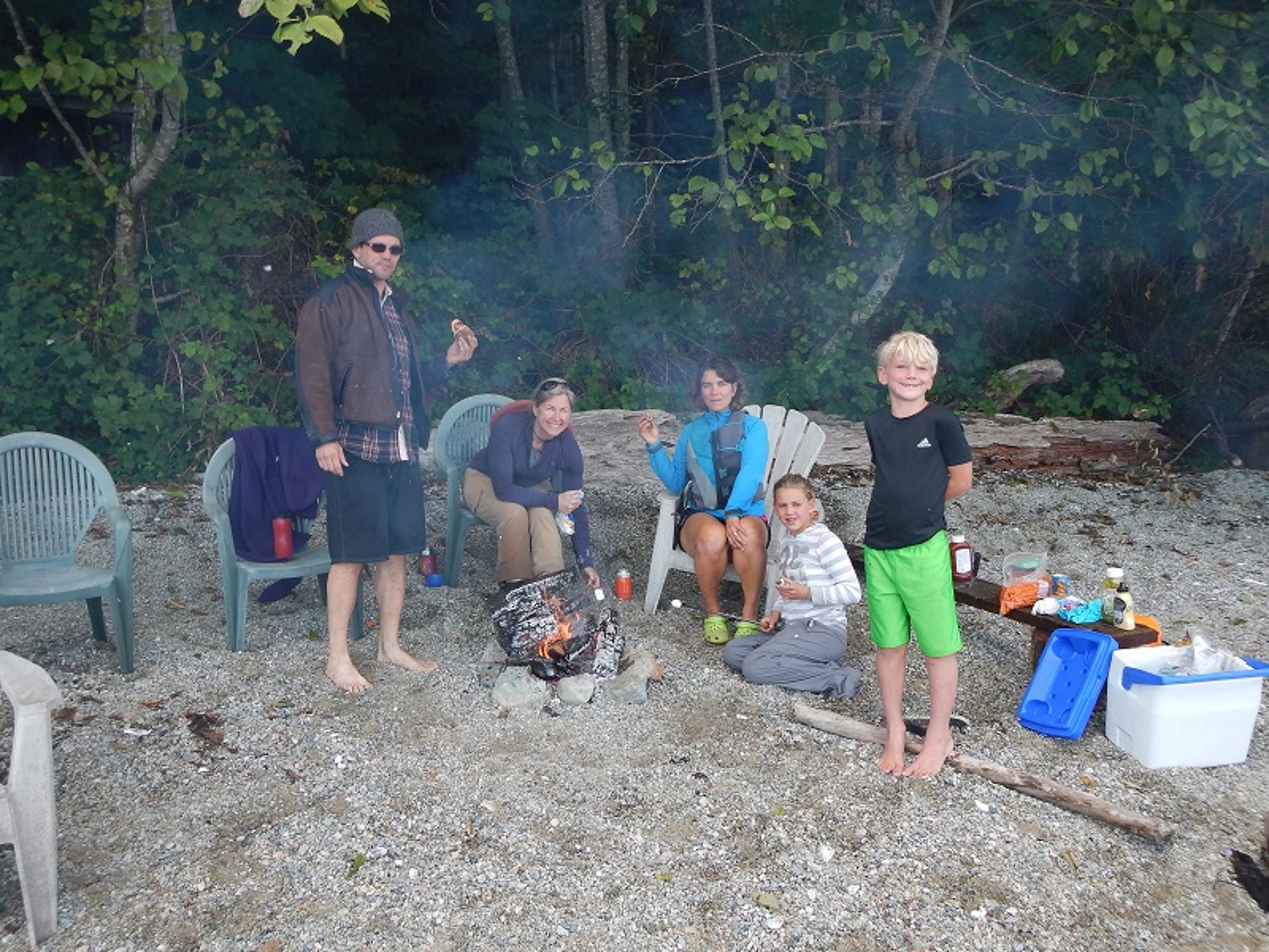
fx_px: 1100
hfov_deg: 60.0
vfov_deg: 46.8
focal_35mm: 30
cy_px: 476
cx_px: 634
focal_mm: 5.5
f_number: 3.9
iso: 125
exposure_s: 1/80
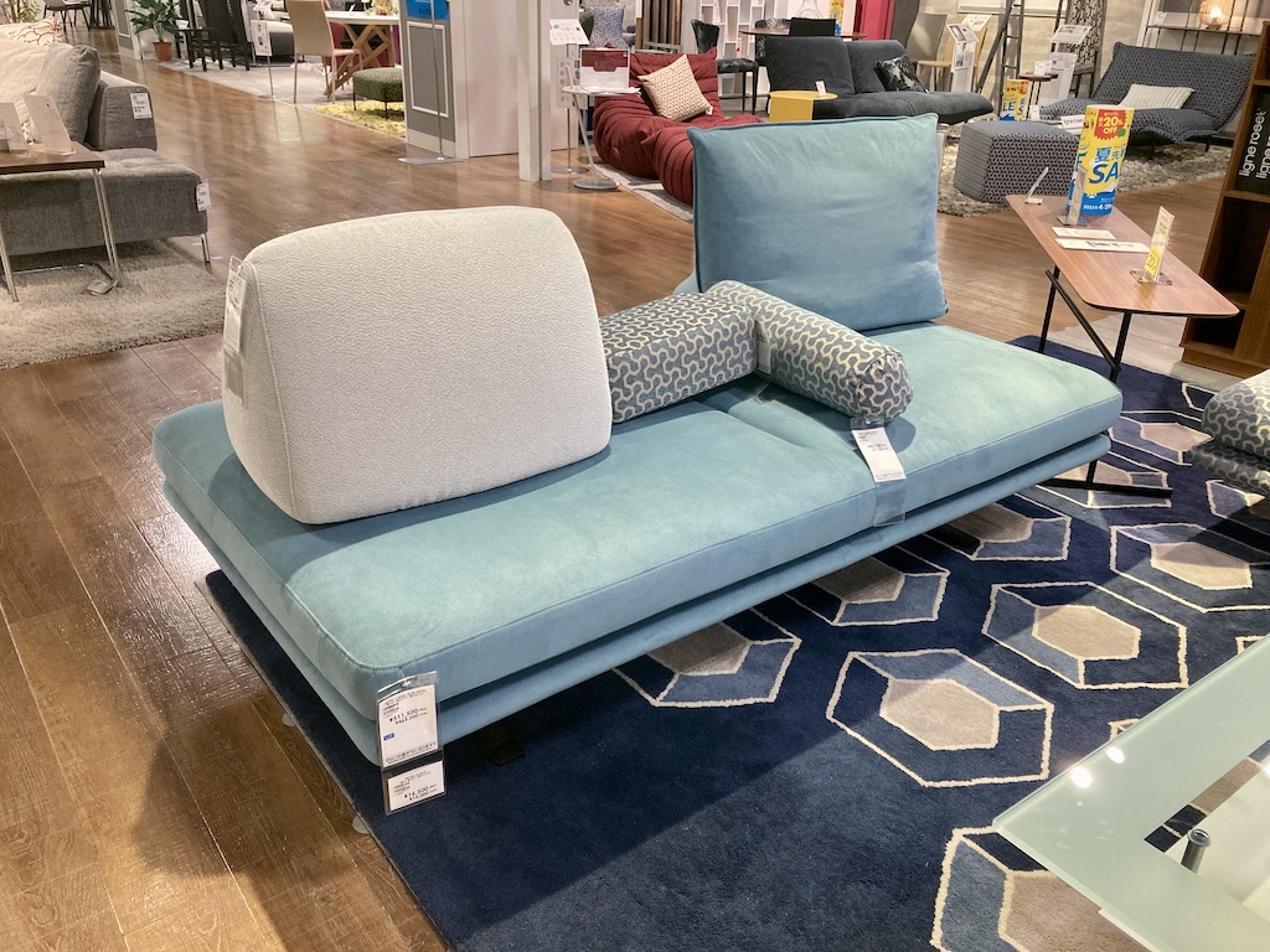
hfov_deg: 63.4
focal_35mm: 28
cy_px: 476
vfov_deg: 49.7
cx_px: 635
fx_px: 1027
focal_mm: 3.99
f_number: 1.8
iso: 160
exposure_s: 1/60
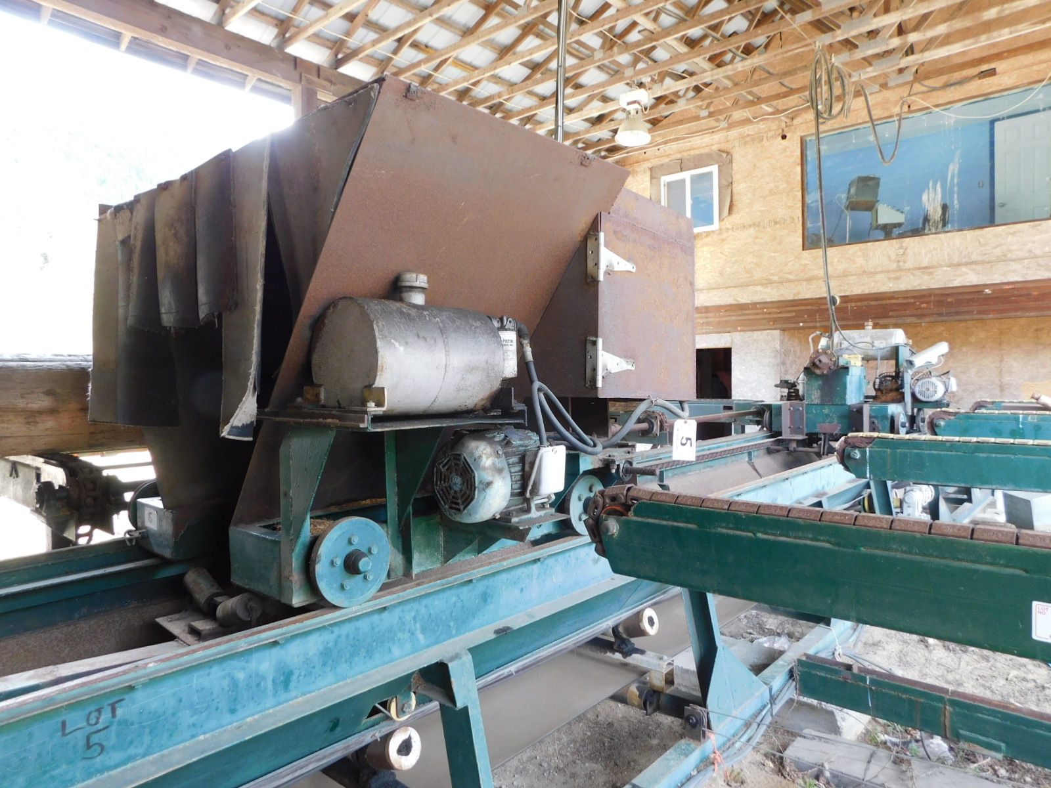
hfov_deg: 73.9
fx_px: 698
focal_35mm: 23
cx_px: 526
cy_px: 394
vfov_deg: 58.9
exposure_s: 1/30
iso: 180
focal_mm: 4
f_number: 3
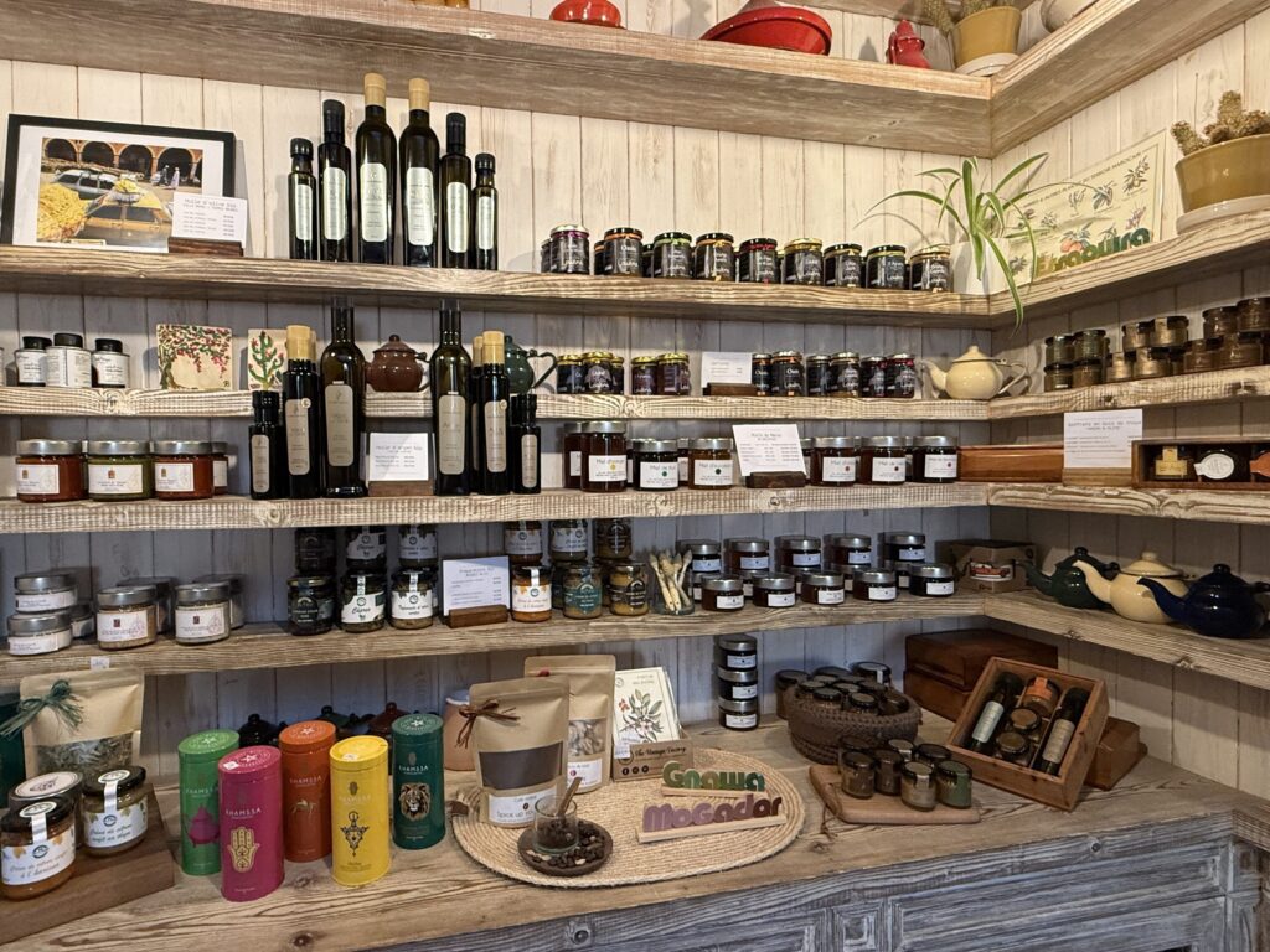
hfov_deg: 102.1
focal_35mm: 14
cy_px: 476
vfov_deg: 85.7
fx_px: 514
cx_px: 635
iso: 320
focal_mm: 2.22
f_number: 2.2
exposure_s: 1/50
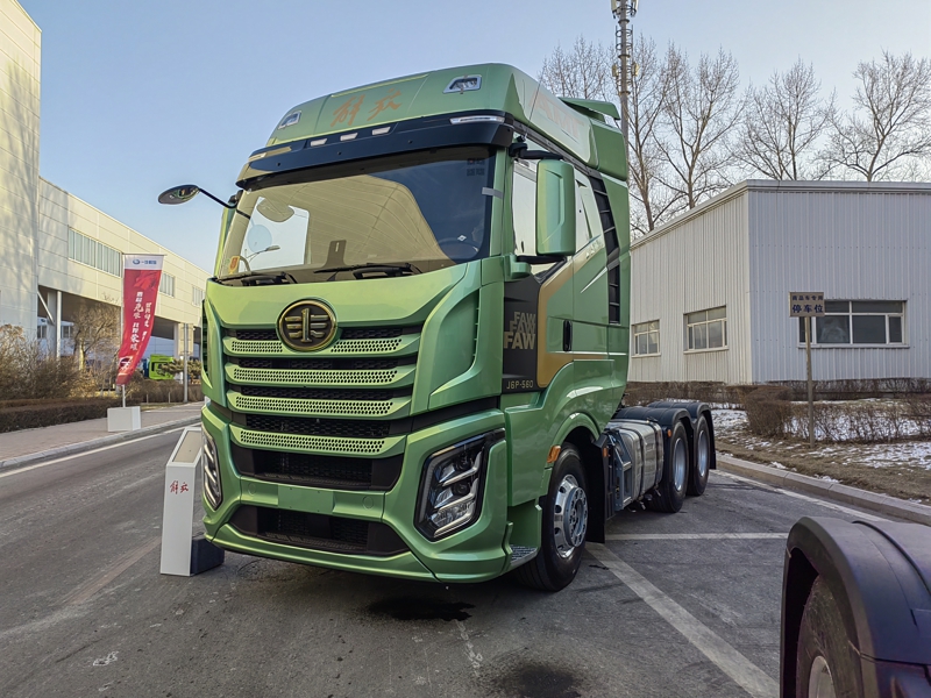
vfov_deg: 51.4
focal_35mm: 27
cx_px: 466
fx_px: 726
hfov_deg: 65.3
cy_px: 349
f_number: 1.9
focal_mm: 5.52
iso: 50
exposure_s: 1/1106
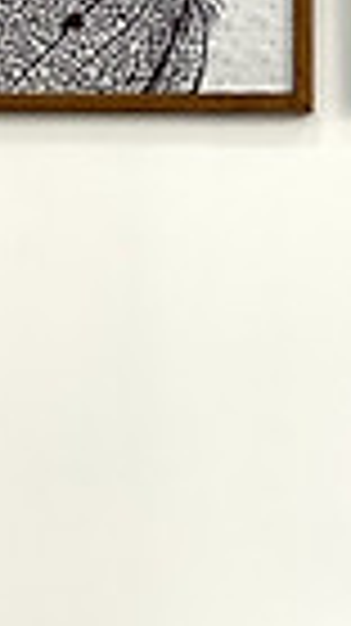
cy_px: 594
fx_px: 2702
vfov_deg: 13.1
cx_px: 540
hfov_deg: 7.3
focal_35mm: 163
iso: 20
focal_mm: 6
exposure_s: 1/160
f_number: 2
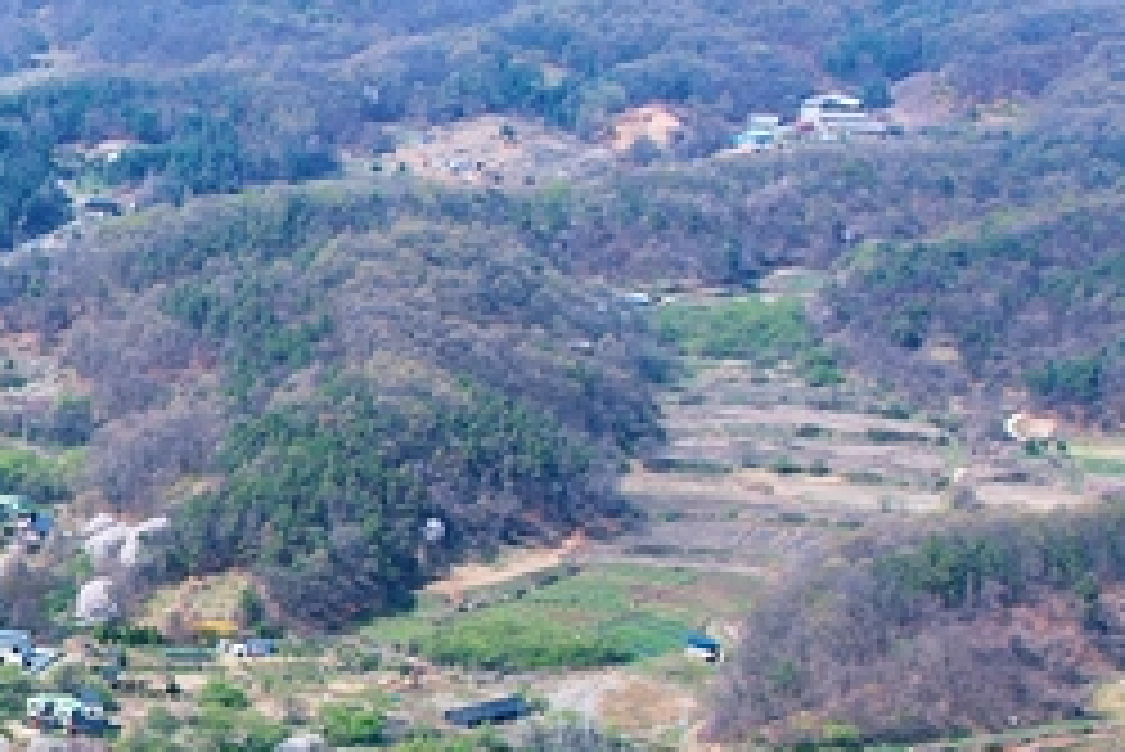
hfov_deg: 18.0
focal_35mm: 101
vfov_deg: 13.4
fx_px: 3158
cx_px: -567
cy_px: 763
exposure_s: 1/1500
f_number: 2.8
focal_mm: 8.38
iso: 100
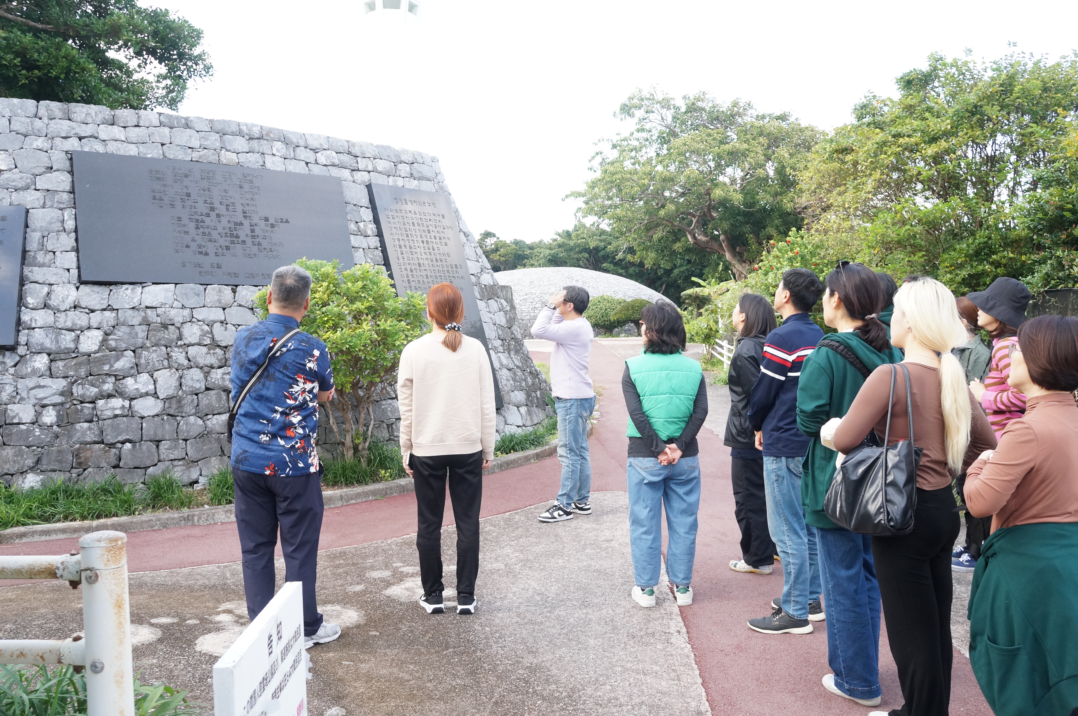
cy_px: 358
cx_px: 539
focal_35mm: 30
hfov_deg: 62.0
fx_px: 897
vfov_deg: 43.5
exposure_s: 1/250
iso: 800
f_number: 5.6
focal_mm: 20
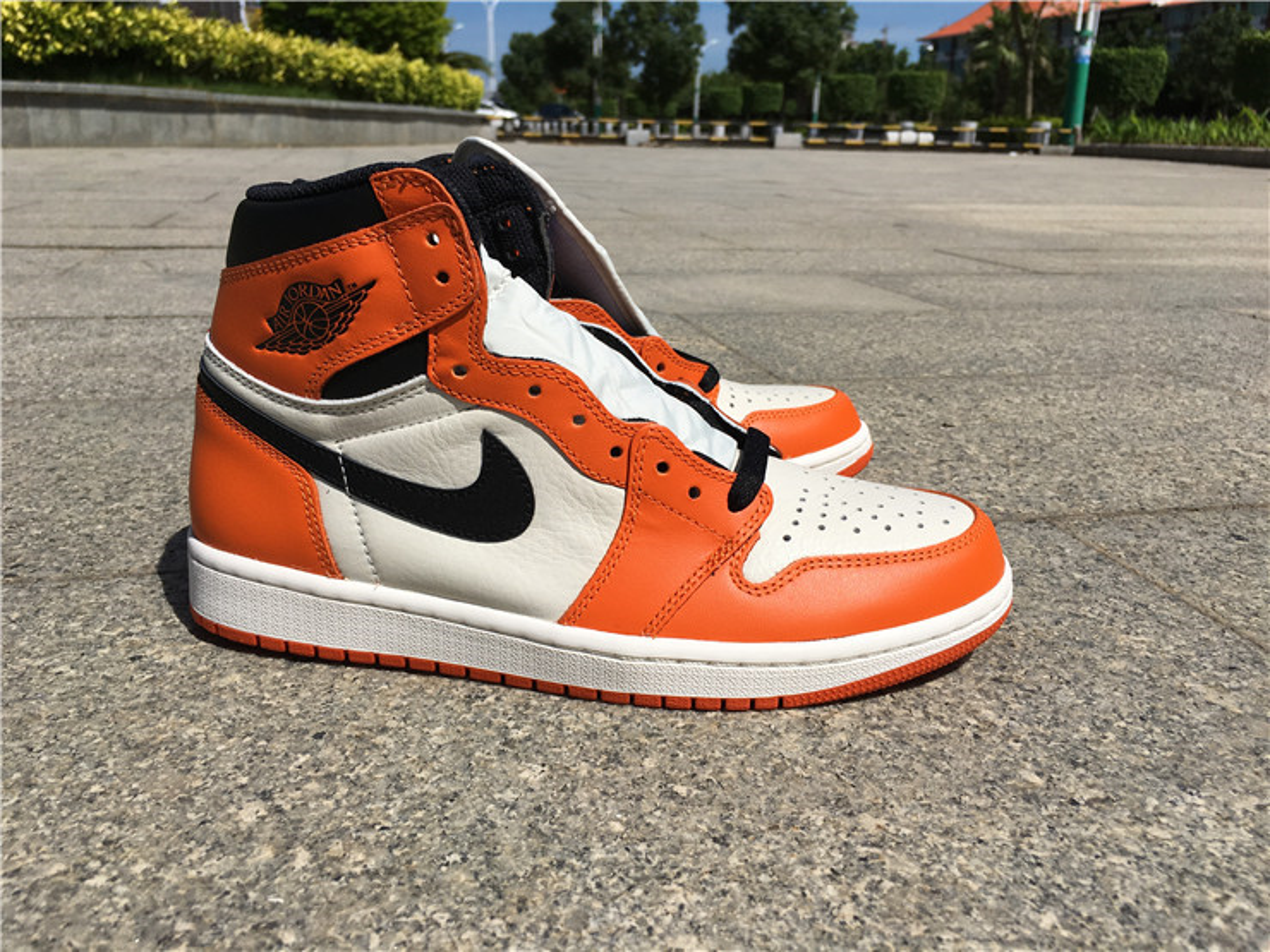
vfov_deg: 48.2
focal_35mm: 29
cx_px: 635
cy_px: 476
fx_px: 1064
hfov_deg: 61.7
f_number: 2.2
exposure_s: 1/4049
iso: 25
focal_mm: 4.15
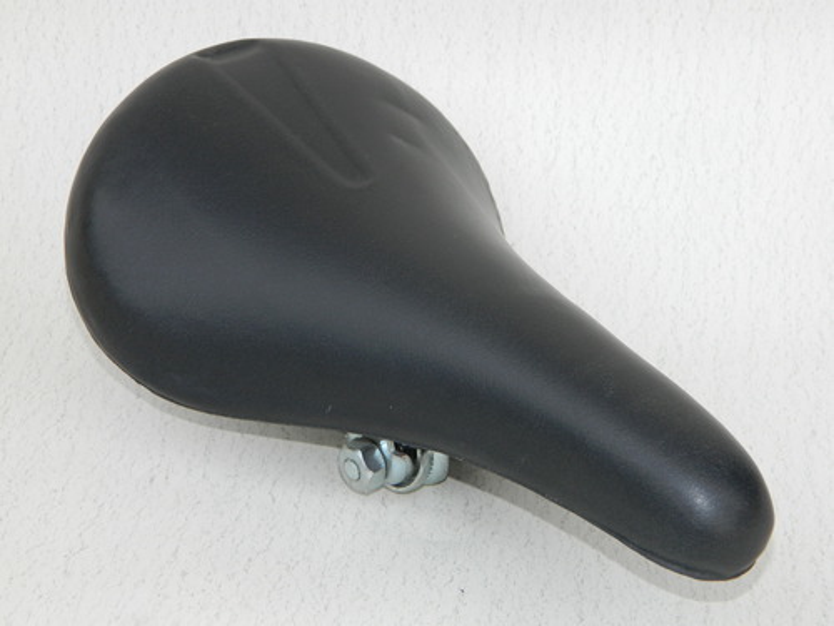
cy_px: 313
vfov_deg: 17.6
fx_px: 2024
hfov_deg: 23.3
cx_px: 417
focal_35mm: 84
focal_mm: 15.1
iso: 80
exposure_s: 1/200
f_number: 4.2
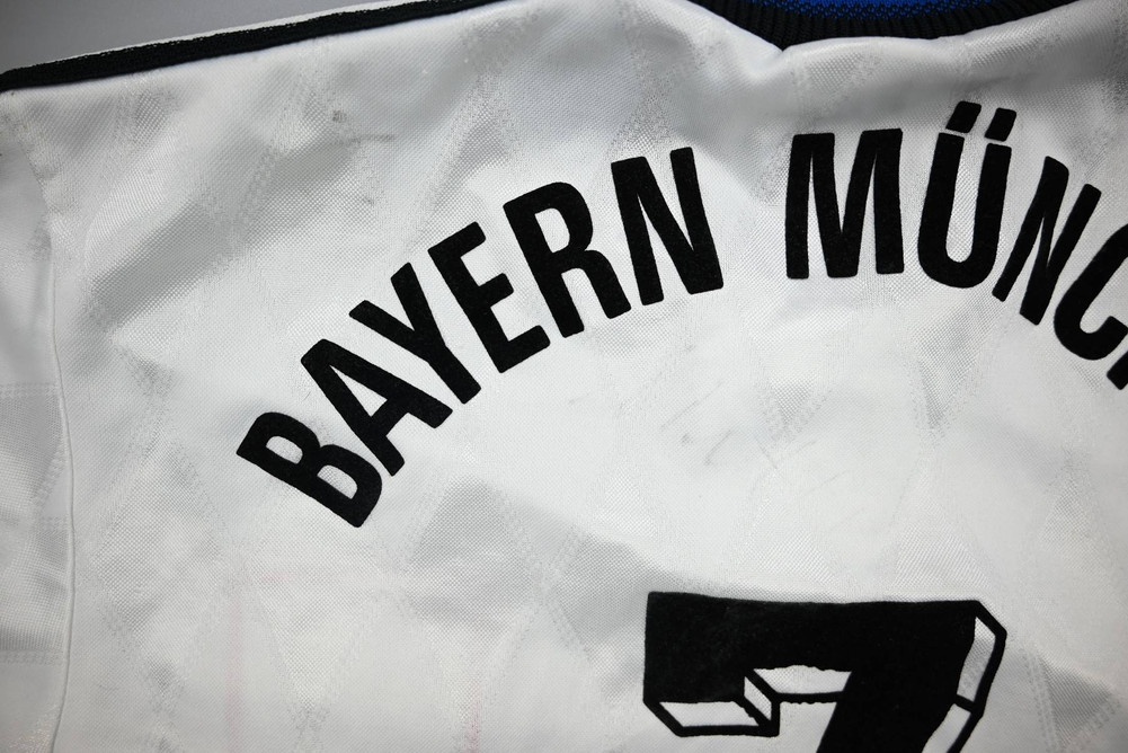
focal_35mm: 24
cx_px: 564
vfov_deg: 53.2
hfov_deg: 73.7
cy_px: 376
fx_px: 752
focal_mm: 24
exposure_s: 1/180
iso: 200
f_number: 4.8
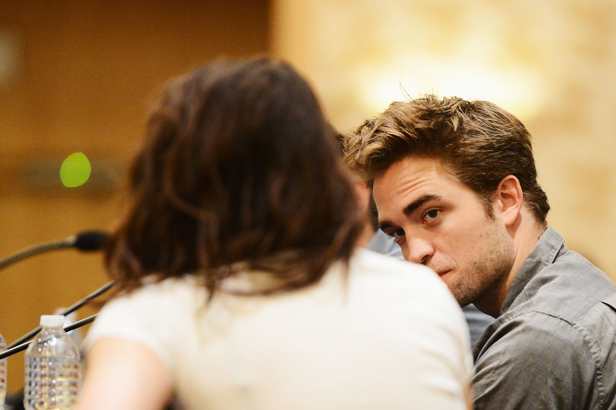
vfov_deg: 4.3
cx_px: 389
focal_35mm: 320
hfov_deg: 6.4
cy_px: 316
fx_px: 5472
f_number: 2.8
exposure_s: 1/100
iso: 5000
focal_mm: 200
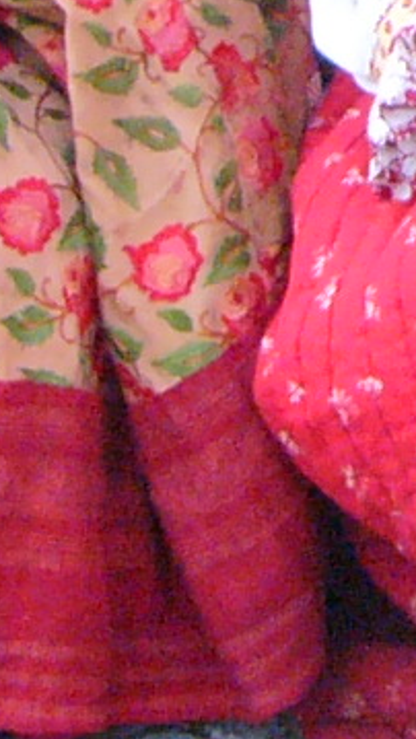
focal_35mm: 252
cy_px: -638
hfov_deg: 4.7
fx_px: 4941
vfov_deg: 8.2
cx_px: 828
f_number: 2.8
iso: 200
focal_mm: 6
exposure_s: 1/400
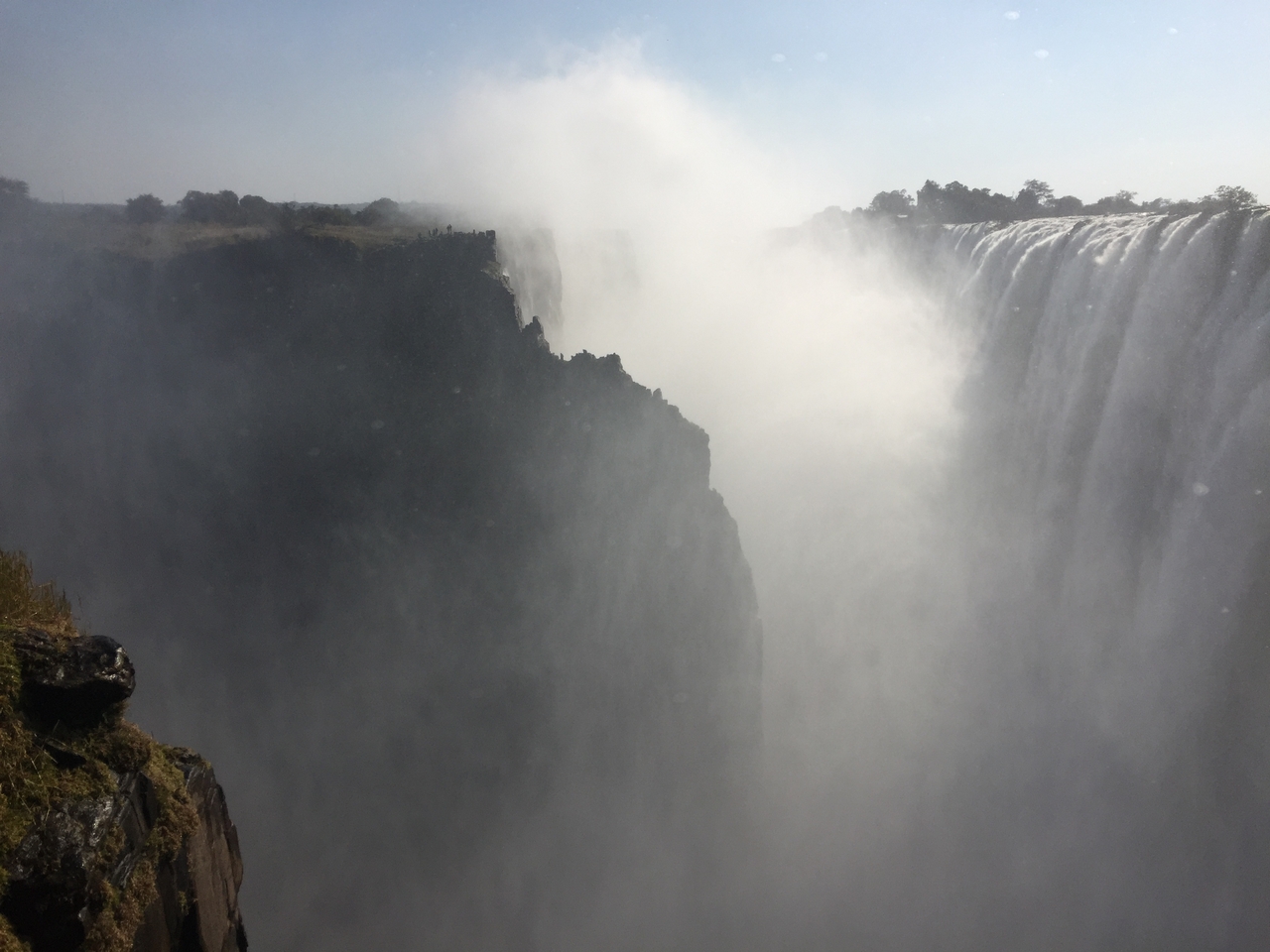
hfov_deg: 61.7
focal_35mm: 29
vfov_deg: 48.2
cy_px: 476
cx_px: 635
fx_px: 1064
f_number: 2.2
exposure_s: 1/6623
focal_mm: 4.15
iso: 32
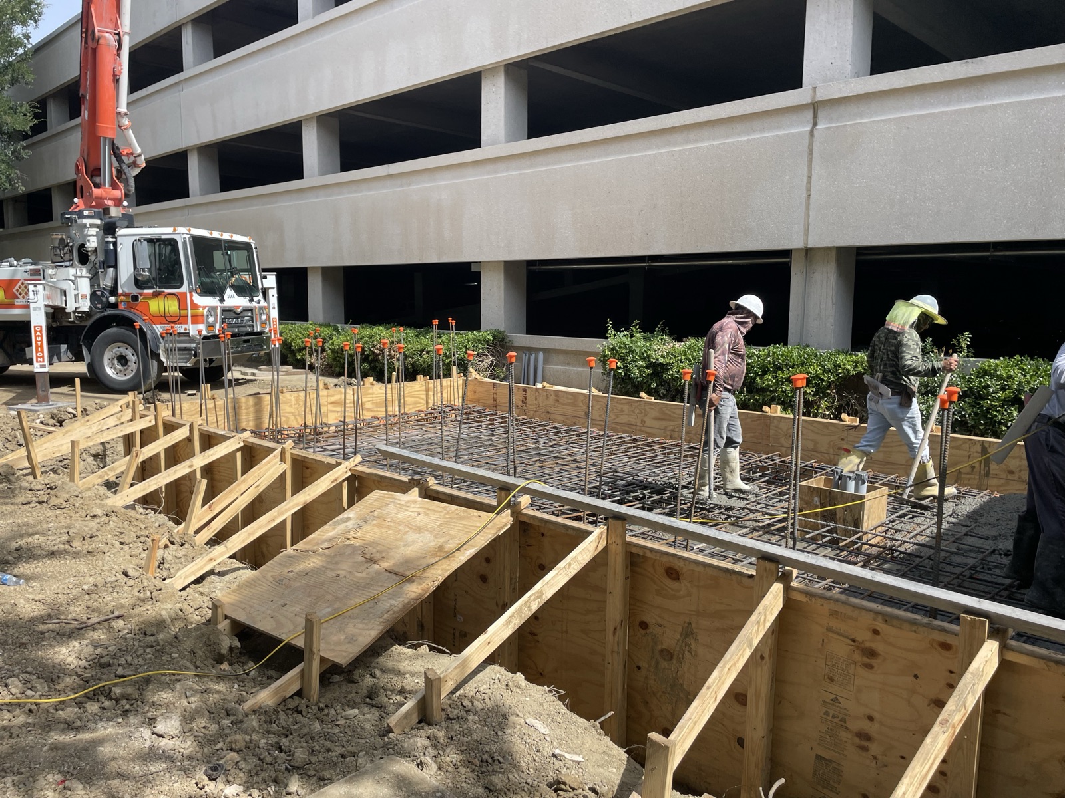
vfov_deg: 53.1
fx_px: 800
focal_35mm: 26
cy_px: 399
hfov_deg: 67.3
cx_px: 532
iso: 32
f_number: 1.6
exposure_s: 1/1511
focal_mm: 4.2
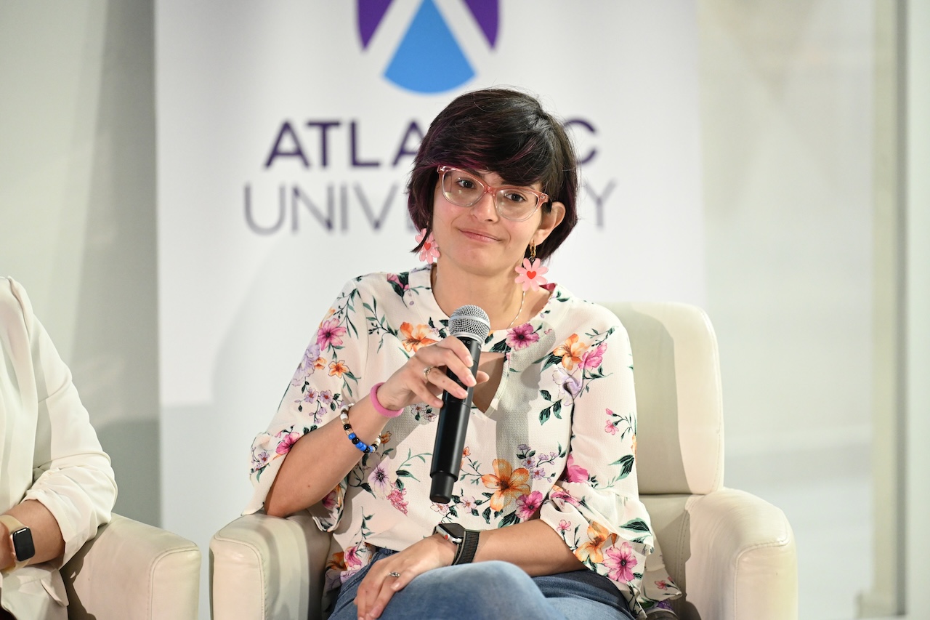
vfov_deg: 7.4
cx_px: 465
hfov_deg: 11.1
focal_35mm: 185
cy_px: 310
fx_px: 4778
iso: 4000
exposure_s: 1/200
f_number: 2.8
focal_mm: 185
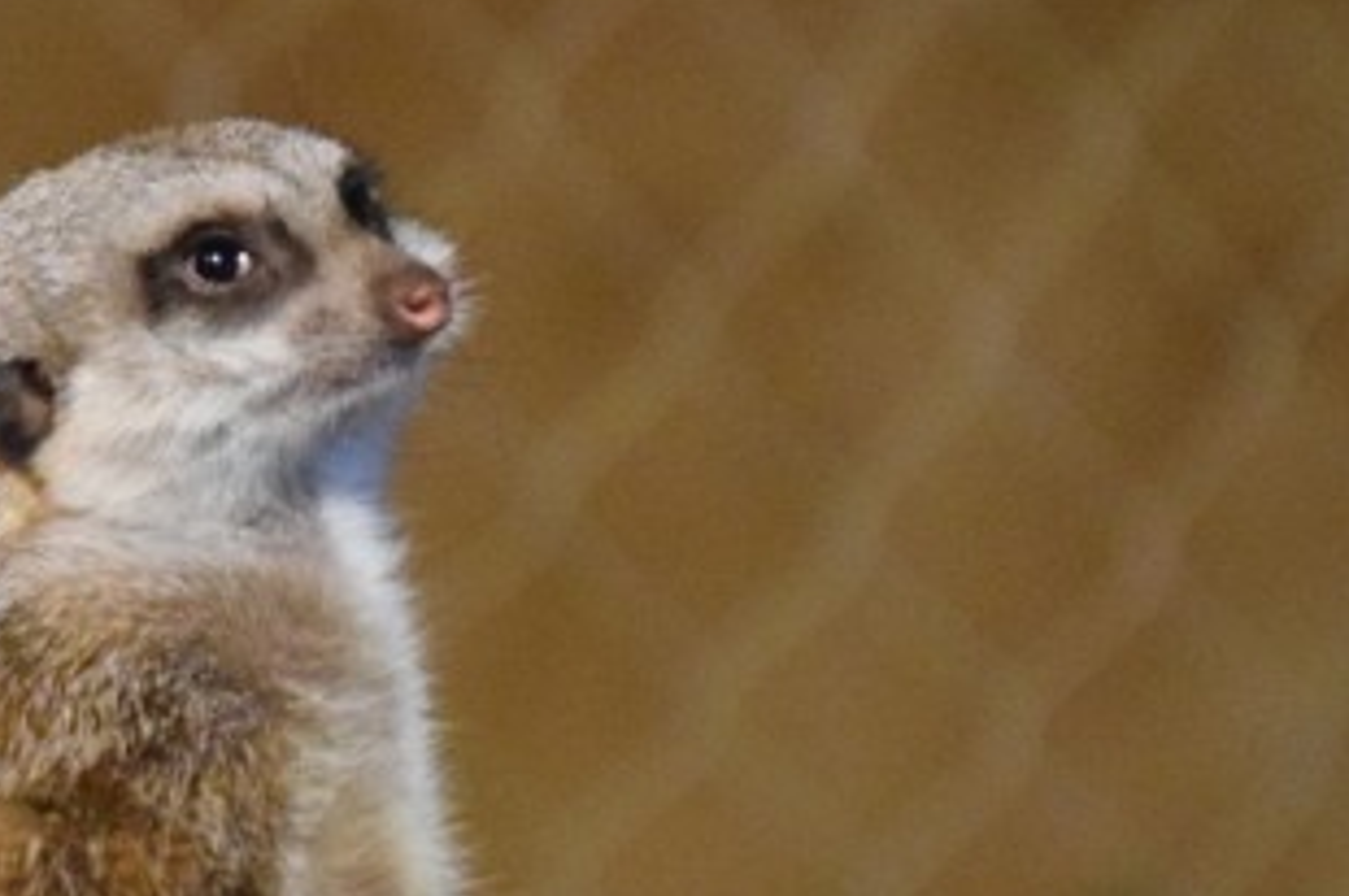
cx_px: 218
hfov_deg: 2.7
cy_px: 483
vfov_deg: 1.8
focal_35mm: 769
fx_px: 28772
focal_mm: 155
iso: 6400
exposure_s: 1/320
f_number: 5.3
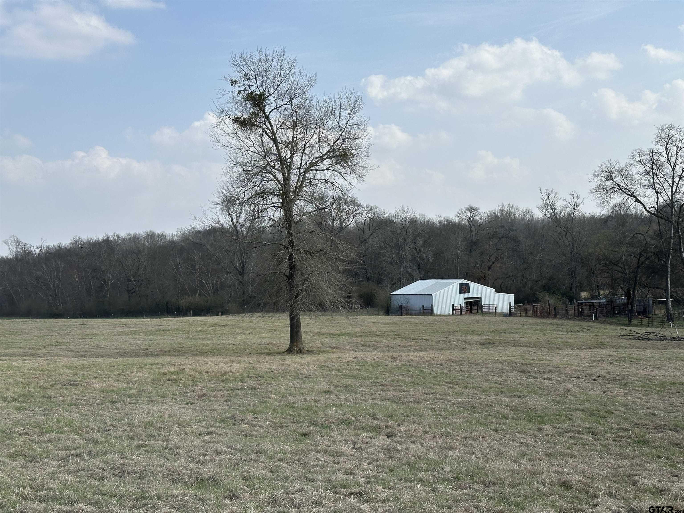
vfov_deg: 30.3
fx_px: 948
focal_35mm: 48
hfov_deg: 39.7
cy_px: 256
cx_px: 342
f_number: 1.78
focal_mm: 6.86
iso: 64
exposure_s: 1/3597
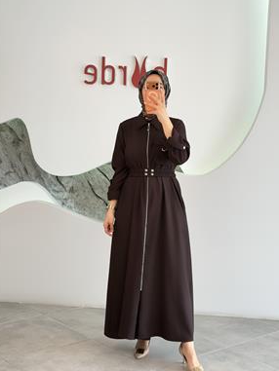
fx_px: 559
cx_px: 144
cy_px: 183
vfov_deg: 36.8
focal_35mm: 52
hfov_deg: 28.0
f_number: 1.78
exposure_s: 1/167
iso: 64
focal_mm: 6.76
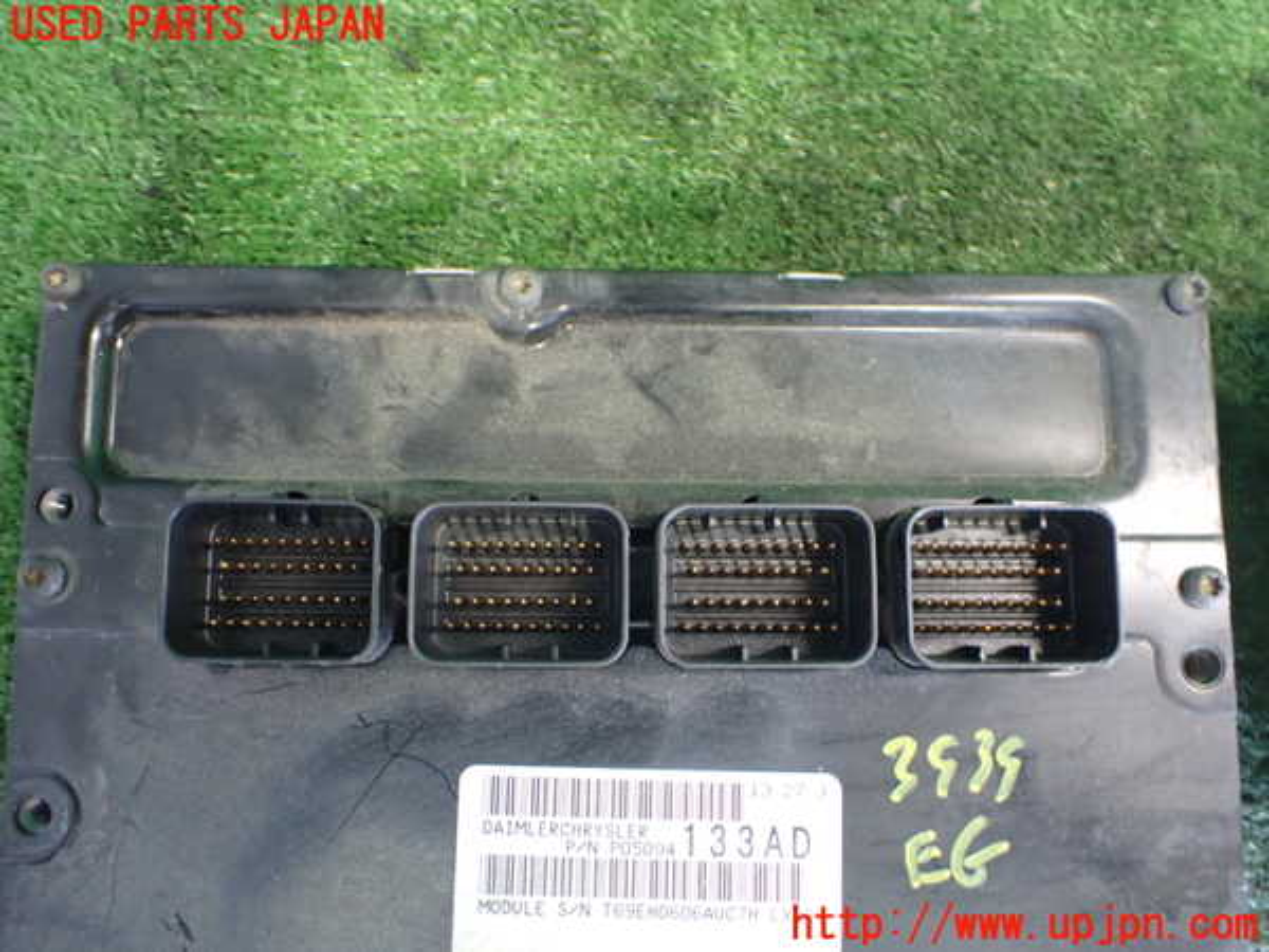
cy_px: 476
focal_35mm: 30
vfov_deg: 46.8
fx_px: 1100
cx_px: 634
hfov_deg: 60.0
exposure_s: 1/40
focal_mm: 5.4
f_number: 2.3
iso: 800
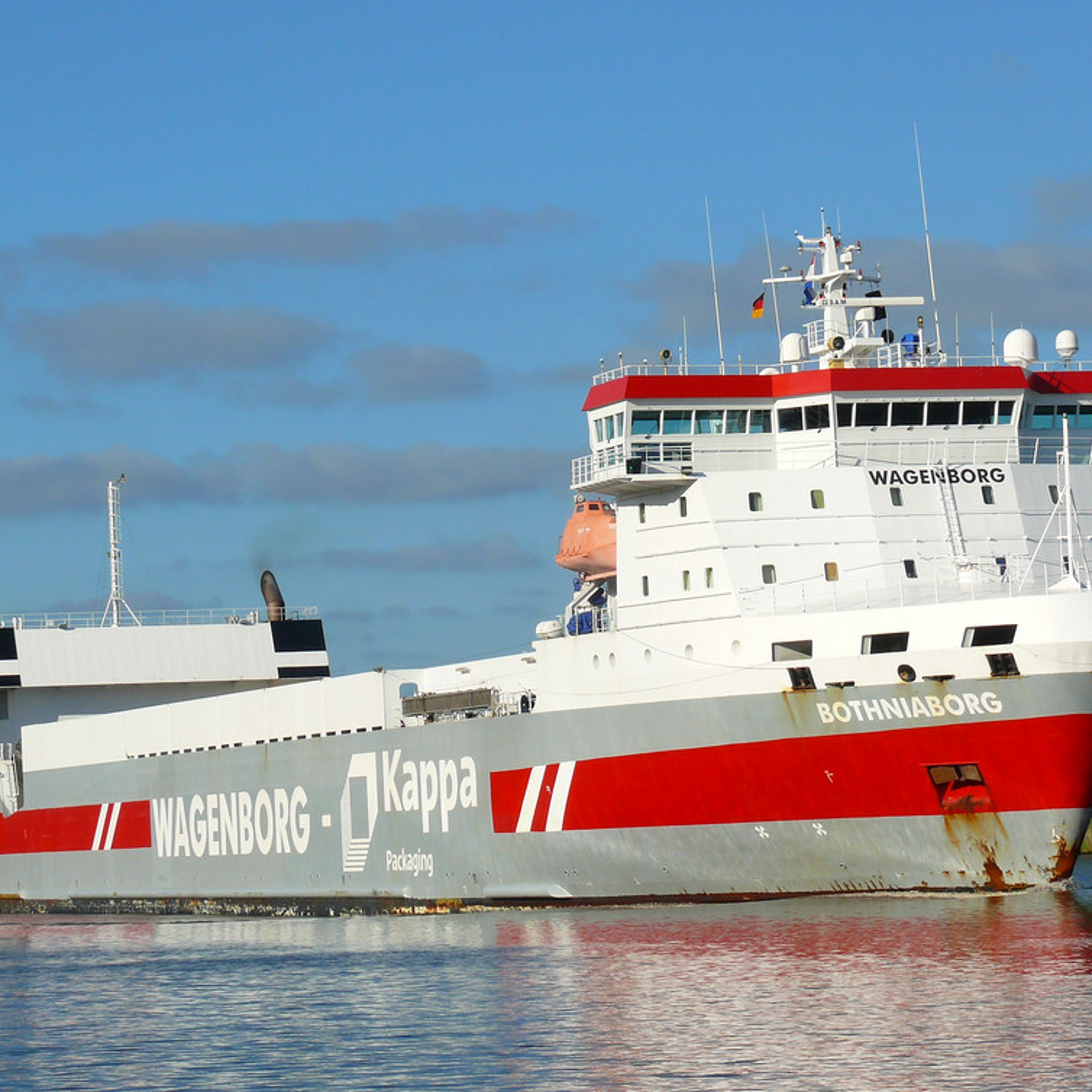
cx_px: 542
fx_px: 4640
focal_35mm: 130
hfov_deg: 13.4
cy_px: 553
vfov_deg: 13.4
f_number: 7.1
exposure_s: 1/500
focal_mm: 22
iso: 100
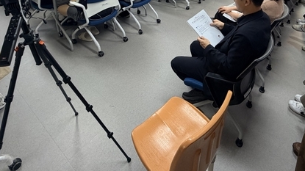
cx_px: 186
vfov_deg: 38.4
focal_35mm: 25
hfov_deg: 73.1
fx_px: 202
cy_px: -15
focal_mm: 2.22
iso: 125
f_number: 2.2
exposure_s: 1/120
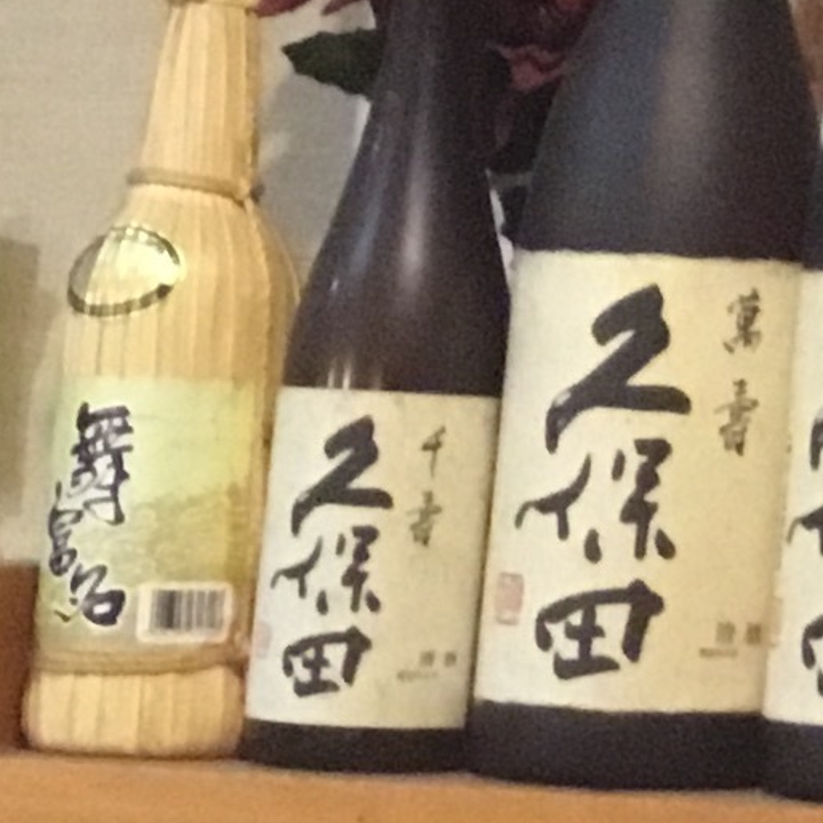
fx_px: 4680
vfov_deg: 9.8
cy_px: -311
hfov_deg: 9.4
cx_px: 1633
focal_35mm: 174
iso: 320
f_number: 2.4
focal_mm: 3.3
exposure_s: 1/15
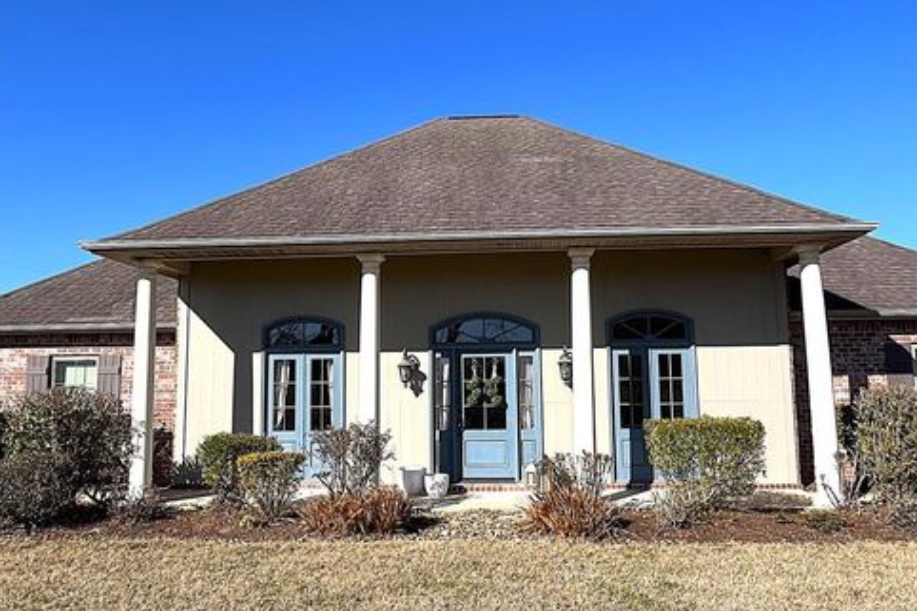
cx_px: 458
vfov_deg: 47.9
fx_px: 687
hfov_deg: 67.4
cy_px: 304
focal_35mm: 27
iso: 32
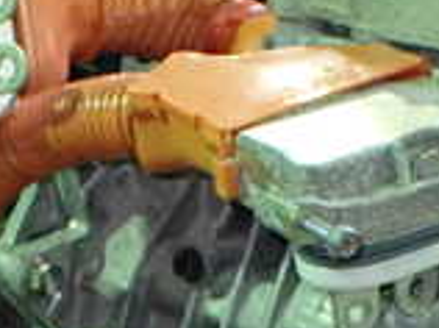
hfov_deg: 17.3
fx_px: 1444
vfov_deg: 12.5
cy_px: 453
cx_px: 228
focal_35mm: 114
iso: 800
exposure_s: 1/50
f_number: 2.3
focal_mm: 5.4
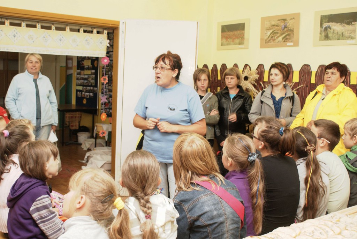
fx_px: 417
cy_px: 120
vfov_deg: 32.0
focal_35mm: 42
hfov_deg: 46.4
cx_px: 178
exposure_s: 1/60
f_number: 16
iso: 400
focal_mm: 28
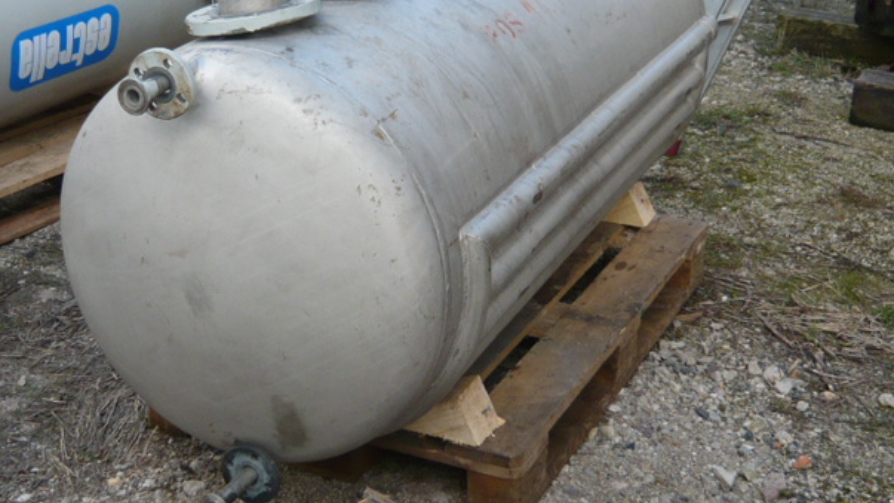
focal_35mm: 59
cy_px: 178
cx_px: 449
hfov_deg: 35.5
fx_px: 1398
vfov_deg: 20.3
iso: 100
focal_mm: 5.5
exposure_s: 1/250
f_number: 3.1
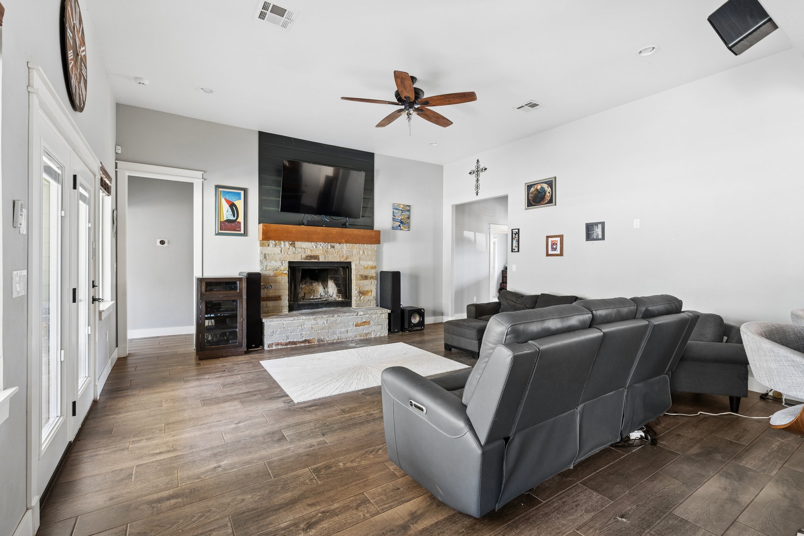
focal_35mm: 16
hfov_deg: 96.7
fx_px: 357
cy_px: 268
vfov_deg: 73.7
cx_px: 402
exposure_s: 1/2
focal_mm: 16
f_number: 8
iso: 200
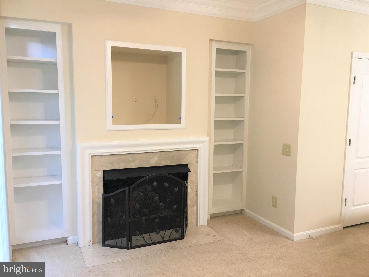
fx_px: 309
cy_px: 138
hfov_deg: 61.7
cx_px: 184
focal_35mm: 29
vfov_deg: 48.2
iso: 100
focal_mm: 4.15
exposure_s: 1/30
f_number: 2.2
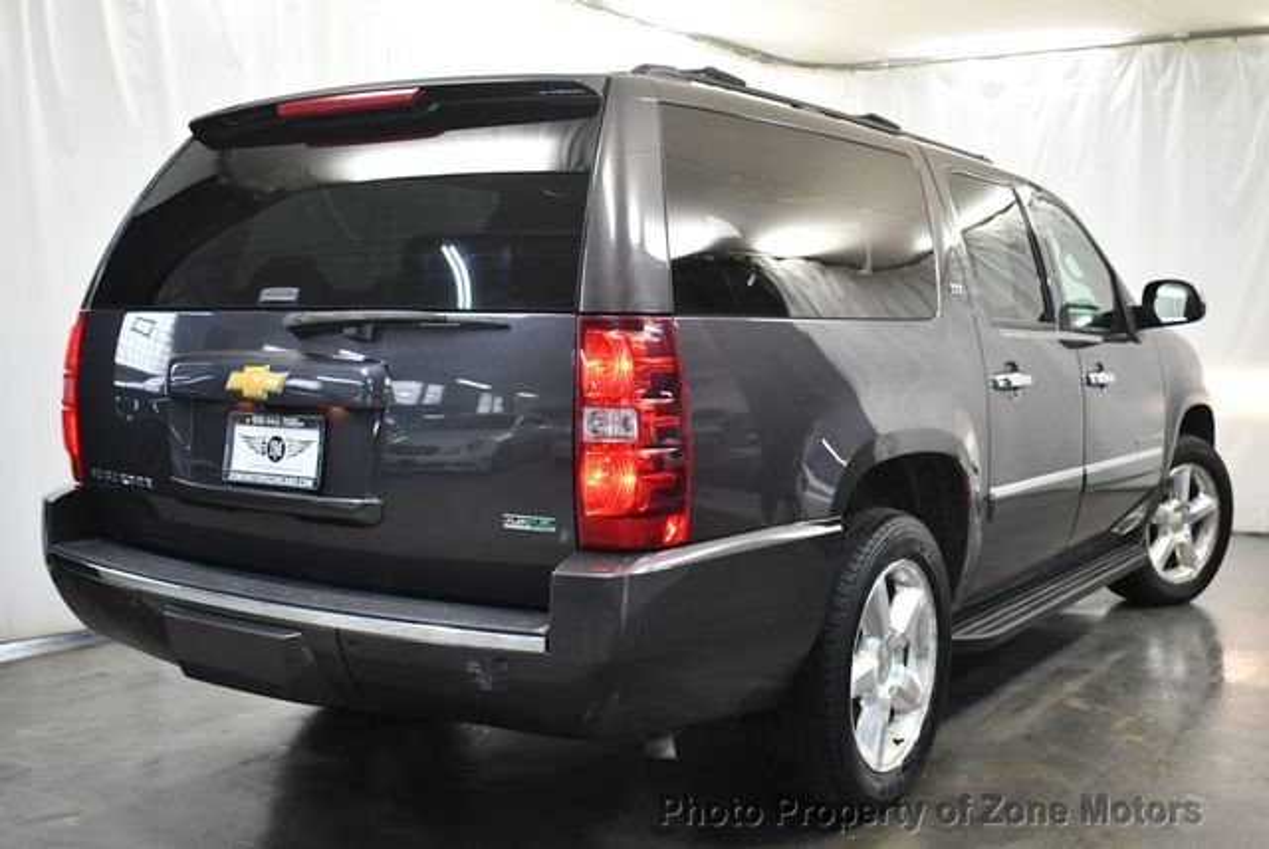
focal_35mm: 40
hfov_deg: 48.4
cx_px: 634
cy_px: 424
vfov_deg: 33.5
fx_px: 1411
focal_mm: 20
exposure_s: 1/125
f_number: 3.8
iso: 1600
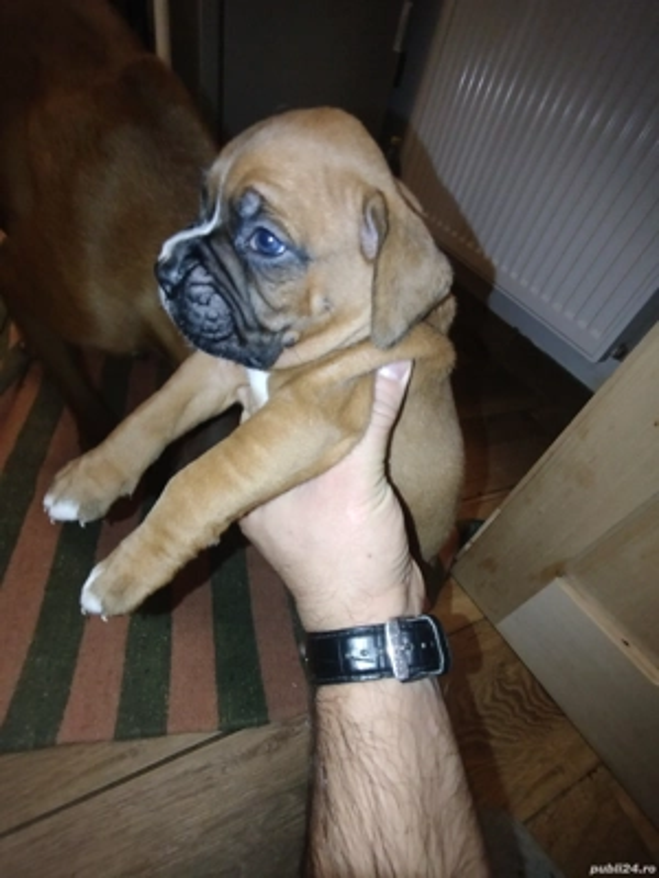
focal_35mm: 15
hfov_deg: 81.7
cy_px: 439
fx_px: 381
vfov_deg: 98.2
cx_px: 330
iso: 400
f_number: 2.2
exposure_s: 1/33
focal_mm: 1.65
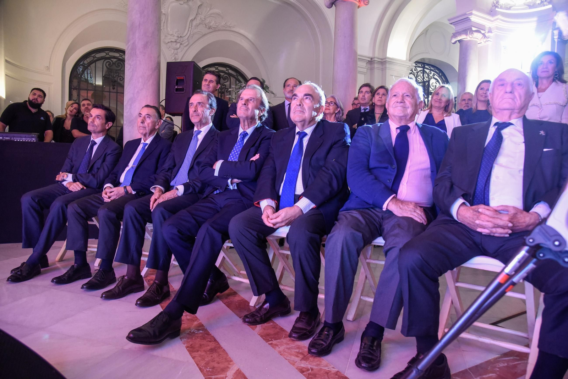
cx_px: 284
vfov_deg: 53.2
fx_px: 379
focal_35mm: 24
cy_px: 190
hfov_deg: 73.7
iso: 4000
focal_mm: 24
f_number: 4
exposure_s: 1/60
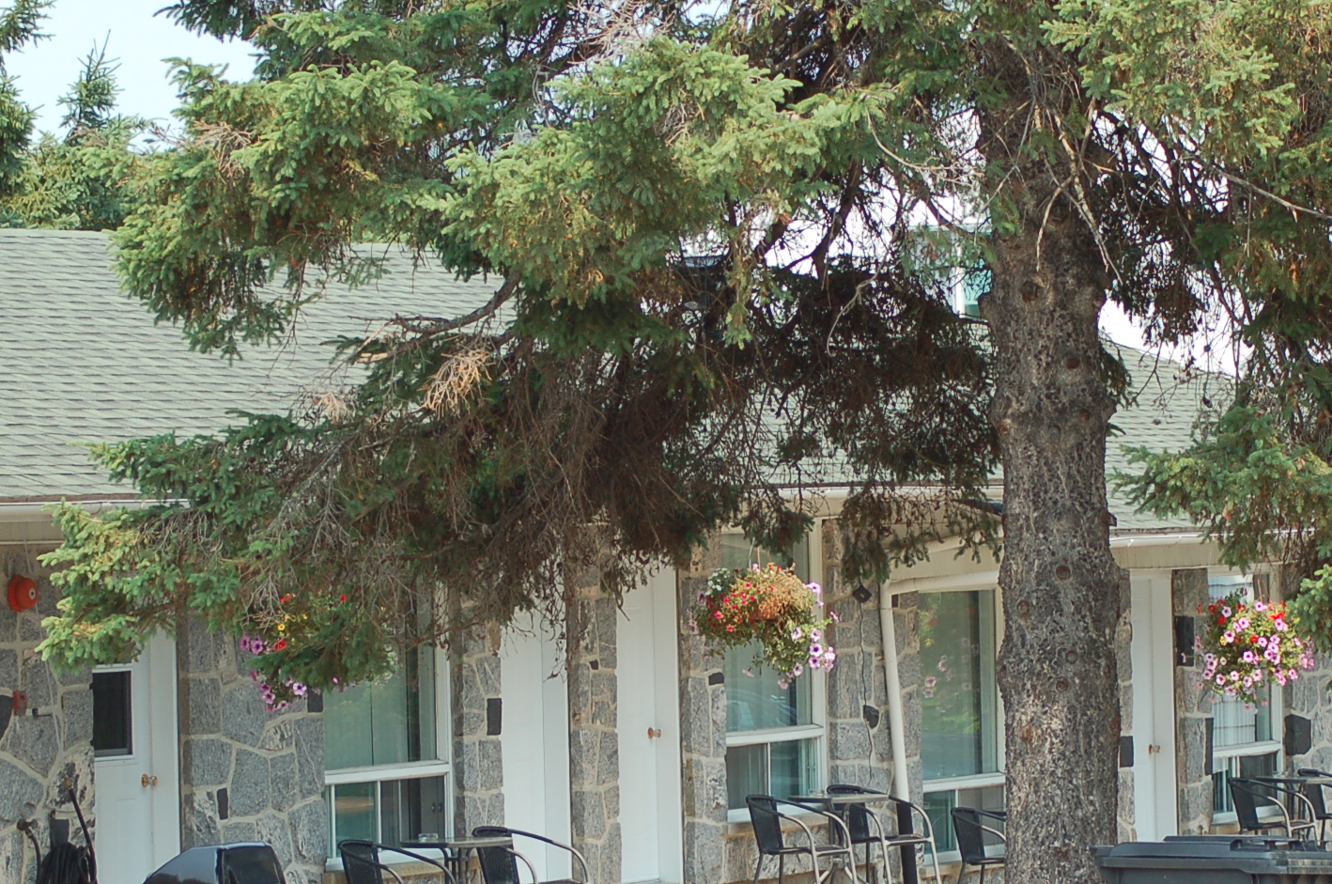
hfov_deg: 12.3
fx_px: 6170
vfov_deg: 8.2
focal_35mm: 167
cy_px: 659
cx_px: 691
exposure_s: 1/500
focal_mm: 70
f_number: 5.6
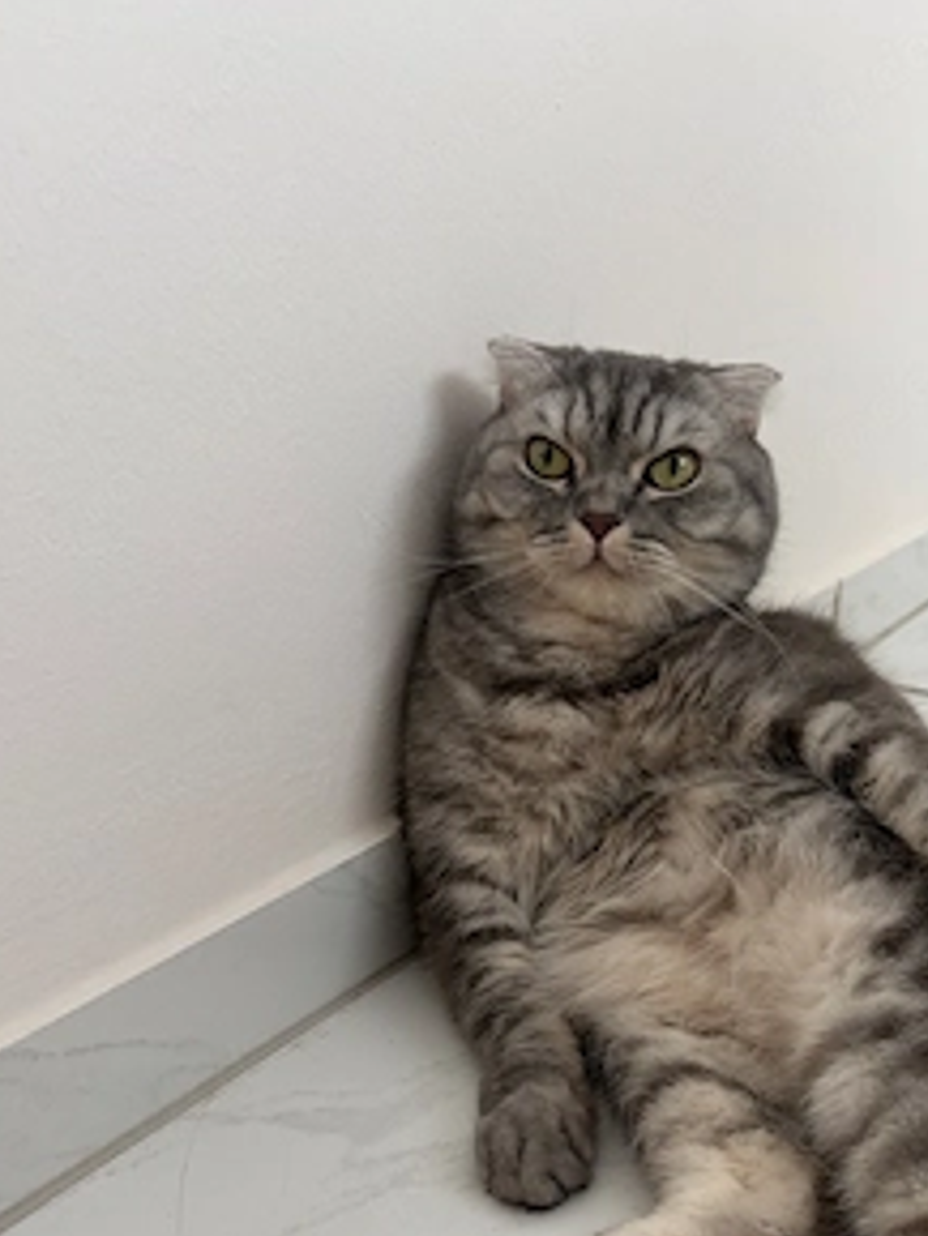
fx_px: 1286
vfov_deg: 50.3
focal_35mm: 36
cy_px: 838
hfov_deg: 39.4
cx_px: 577
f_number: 1.6
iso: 125
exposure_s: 1/95
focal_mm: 5.96
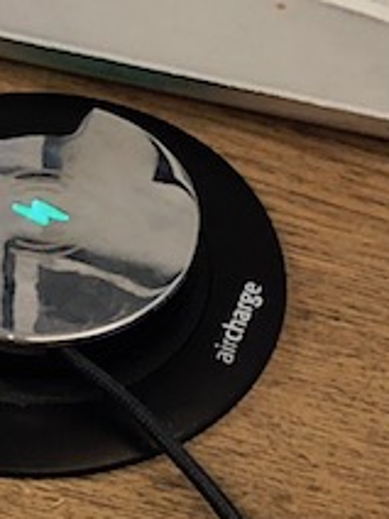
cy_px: 710
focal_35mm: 201
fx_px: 3012
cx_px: 169
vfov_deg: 9.6
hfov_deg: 7.4
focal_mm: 3.99
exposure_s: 1/17
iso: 50
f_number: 1.8
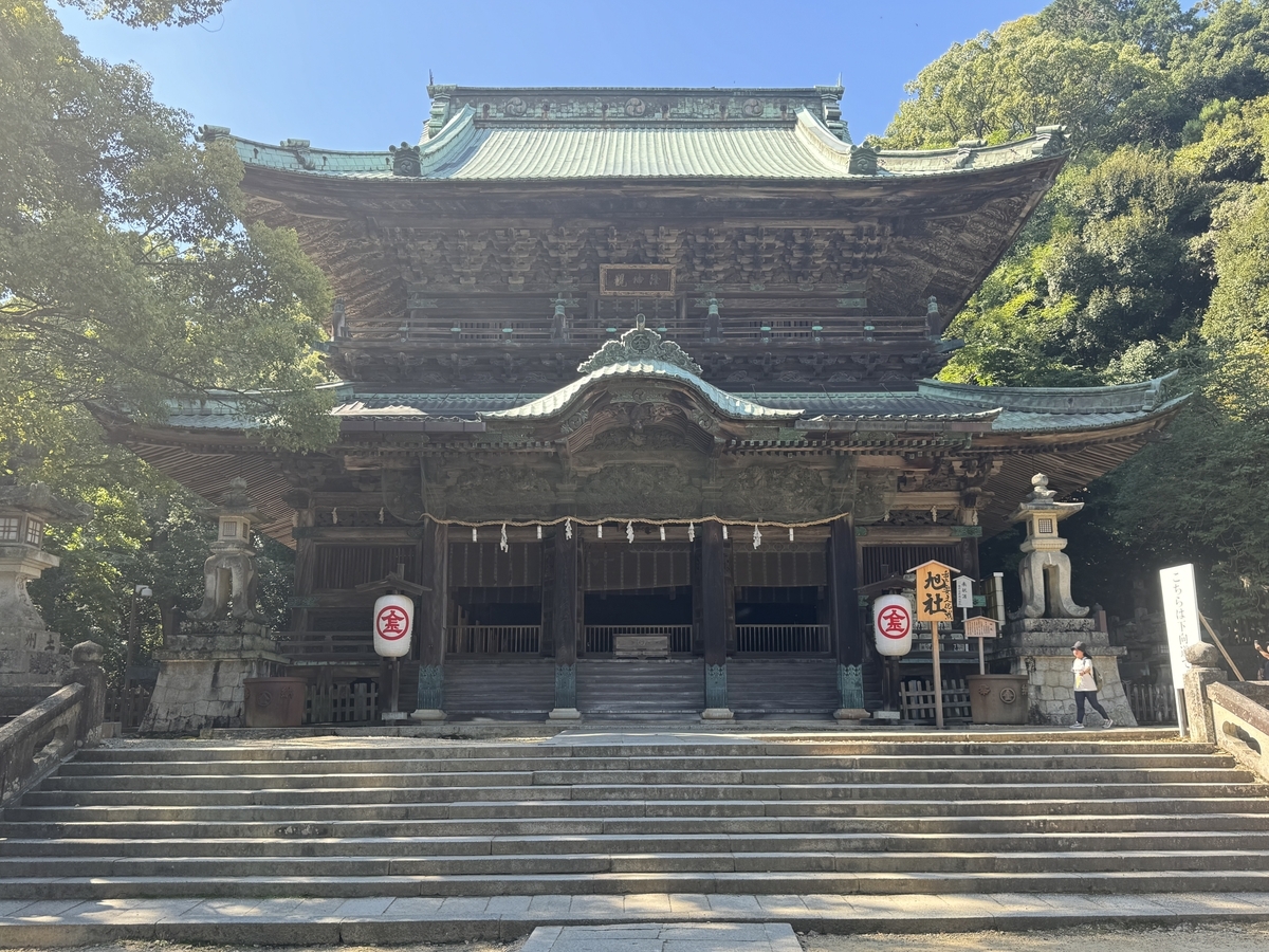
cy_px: 476
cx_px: 634
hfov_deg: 71.6
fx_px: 880
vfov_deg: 56.8
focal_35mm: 24
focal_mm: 6.76
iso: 80
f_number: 1.78
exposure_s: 1/412
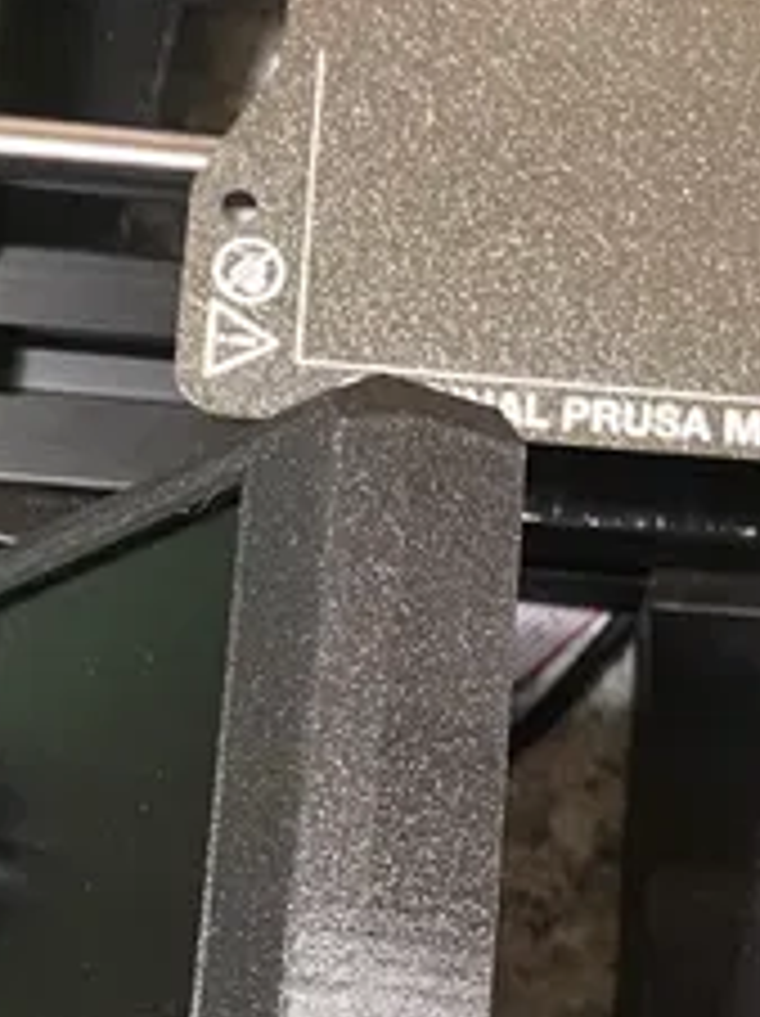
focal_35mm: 72
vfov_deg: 26.9
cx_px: 578
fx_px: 2112
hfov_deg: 20.2
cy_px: 677
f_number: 1.8
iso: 500
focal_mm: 4.25
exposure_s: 1/25
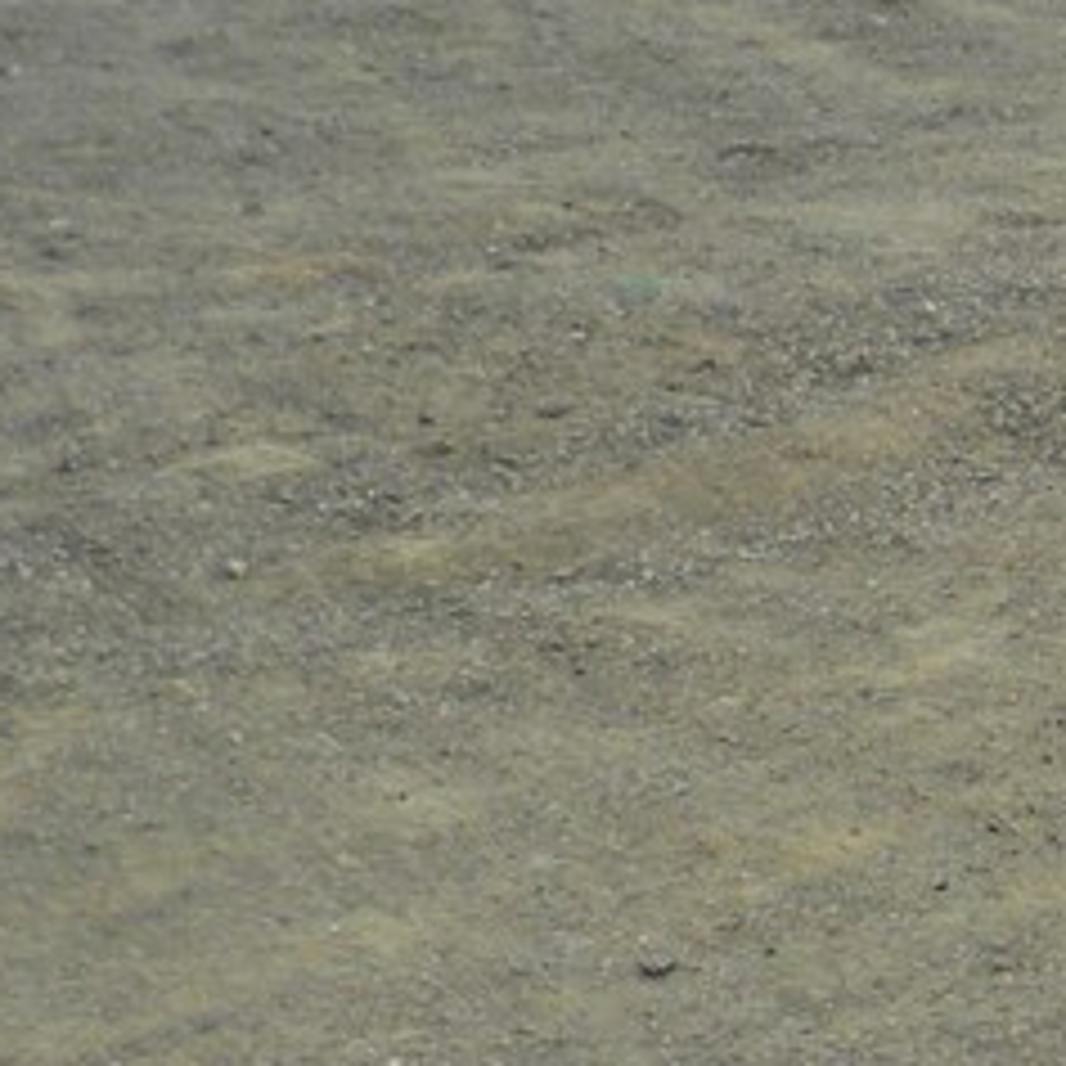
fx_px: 3728
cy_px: 274
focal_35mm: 107
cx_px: 1885
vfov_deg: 16.2
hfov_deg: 14.4
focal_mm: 5
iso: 80
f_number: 3.5
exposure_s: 1/567
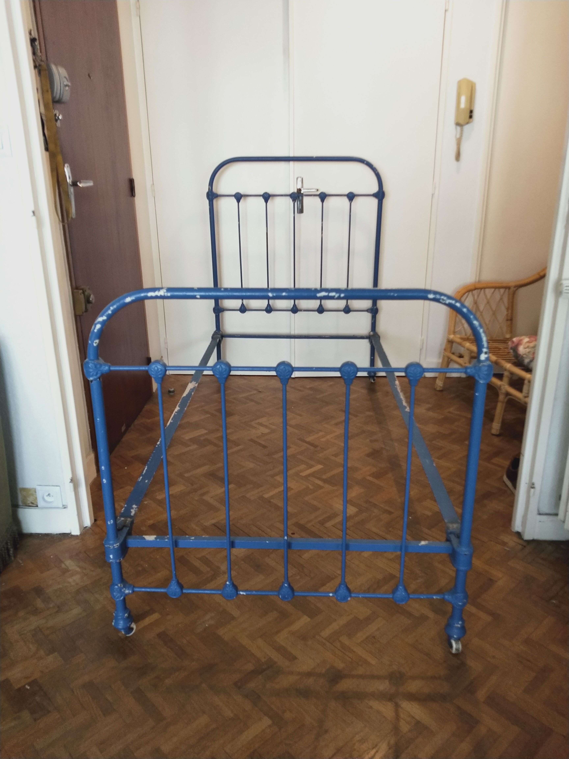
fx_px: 504
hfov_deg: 58.9
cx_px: 284
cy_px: 380
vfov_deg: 73.9
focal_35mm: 23
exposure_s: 1/33
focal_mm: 3.99
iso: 188
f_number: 1.7
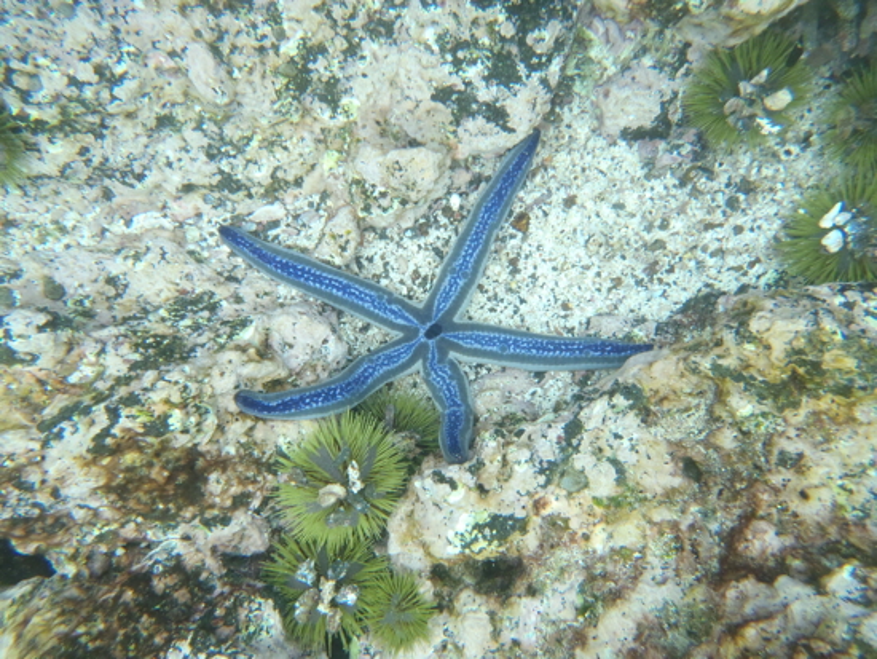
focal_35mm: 28
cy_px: 330
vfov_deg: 49.8
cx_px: 438
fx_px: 710
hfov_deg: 63.4
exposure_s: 1/250
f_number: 3.9
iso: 250
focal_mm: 5
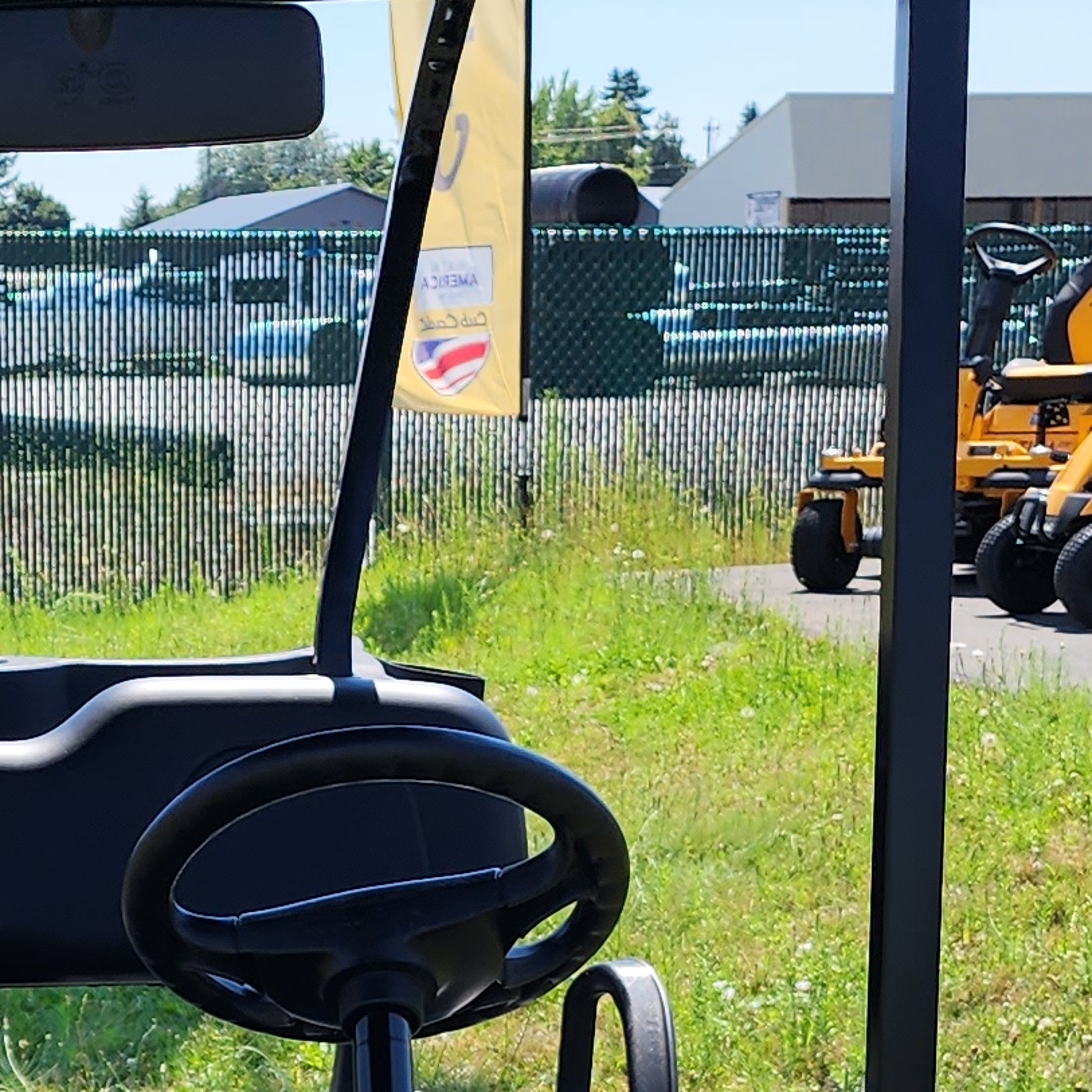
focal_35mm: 100
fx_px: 3569
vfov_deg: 16.2
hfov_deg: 17.2
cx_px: 184
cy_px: 1518
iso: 12
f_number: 1.8
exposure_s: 1/705
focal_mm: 6.4
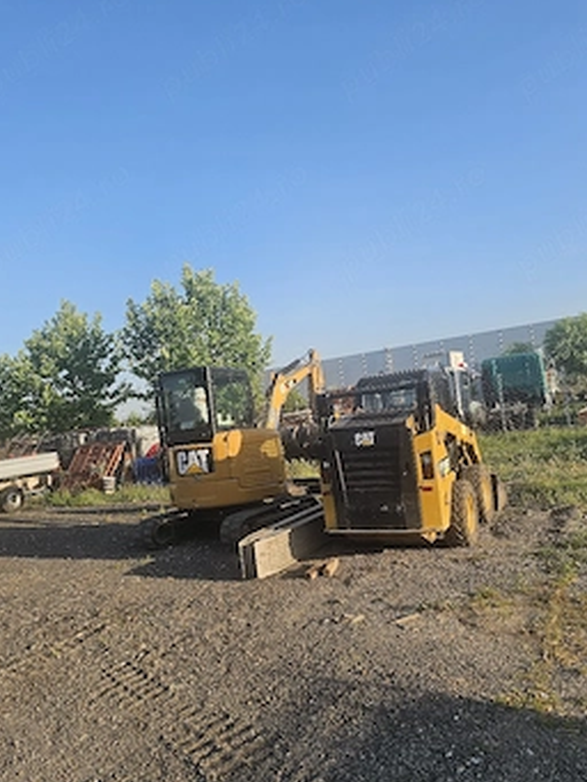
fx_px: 610
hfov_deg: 51.4
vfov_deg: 65.2
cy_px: 427
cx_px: 280
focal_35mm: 27
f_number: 1.7
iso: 10
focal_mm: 6.3
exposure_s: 1/417
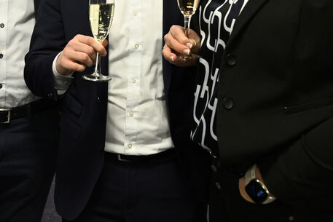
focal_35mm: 63
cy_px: -16
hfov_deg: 31.2
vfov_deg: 20.7
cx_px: 76
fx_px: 583
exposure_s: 1/80
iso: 2000
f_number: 3.5
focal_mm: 24
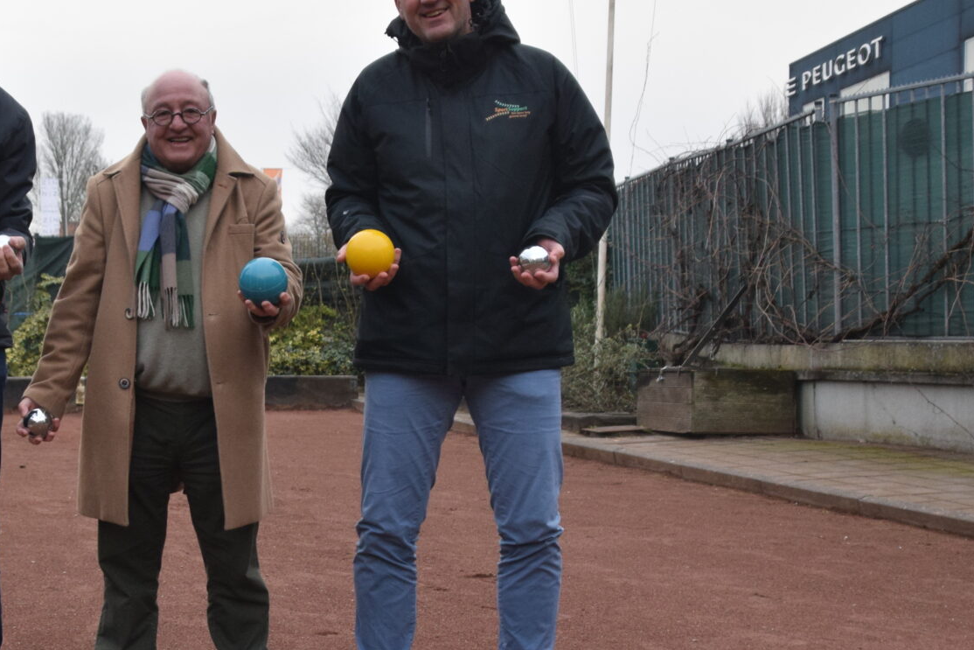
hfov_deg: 33.9
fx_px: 1567
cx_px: 262
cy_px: 423
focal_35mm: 58
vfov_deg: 23.3
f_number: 3.8
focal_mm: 21
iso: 800
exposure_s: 1/640
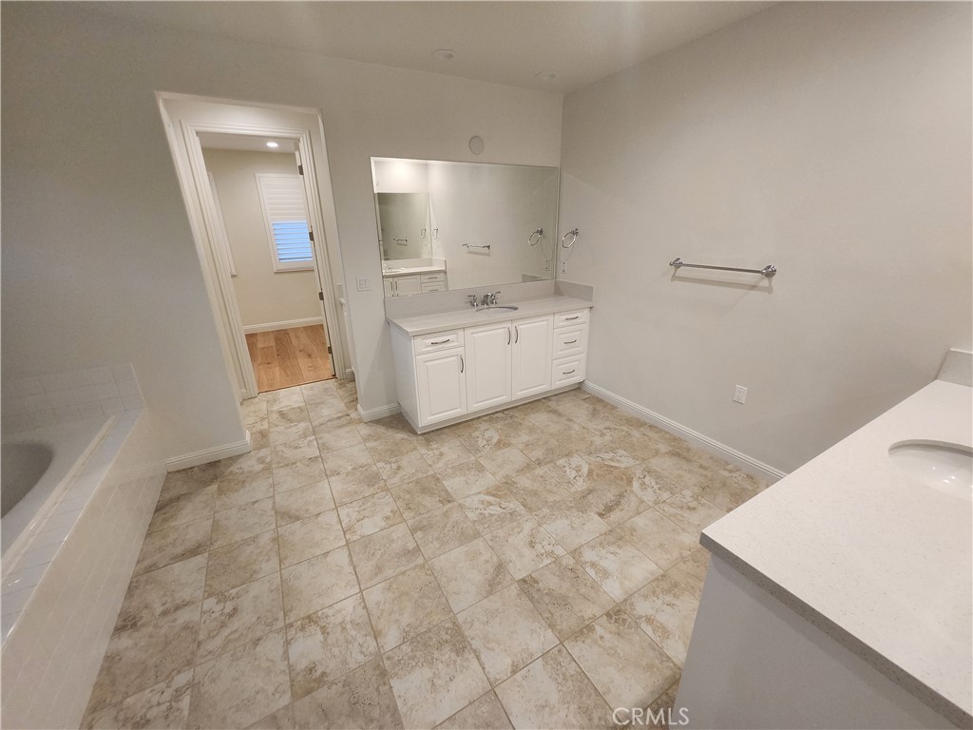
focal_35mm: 13
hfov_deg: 106.2
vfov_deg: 89.9
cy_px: 365
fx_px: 365
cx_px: 486
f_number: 2.2
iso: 160
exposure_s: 1/60
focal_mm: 1.74
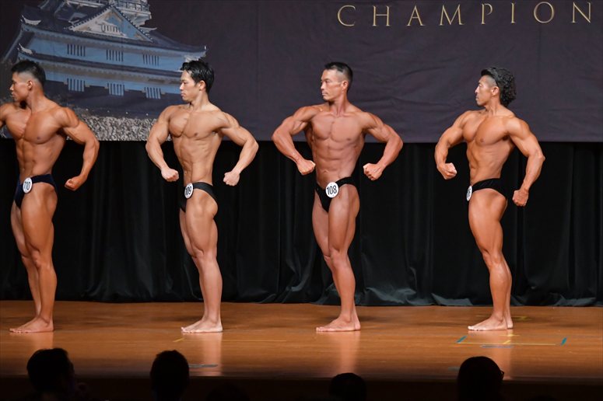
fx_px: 3767
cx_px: 302
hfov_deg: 9.2
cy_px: 200
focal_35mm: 225
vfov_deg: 6.1
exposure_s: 1/400
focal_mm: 150
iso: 5000
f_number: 5.6
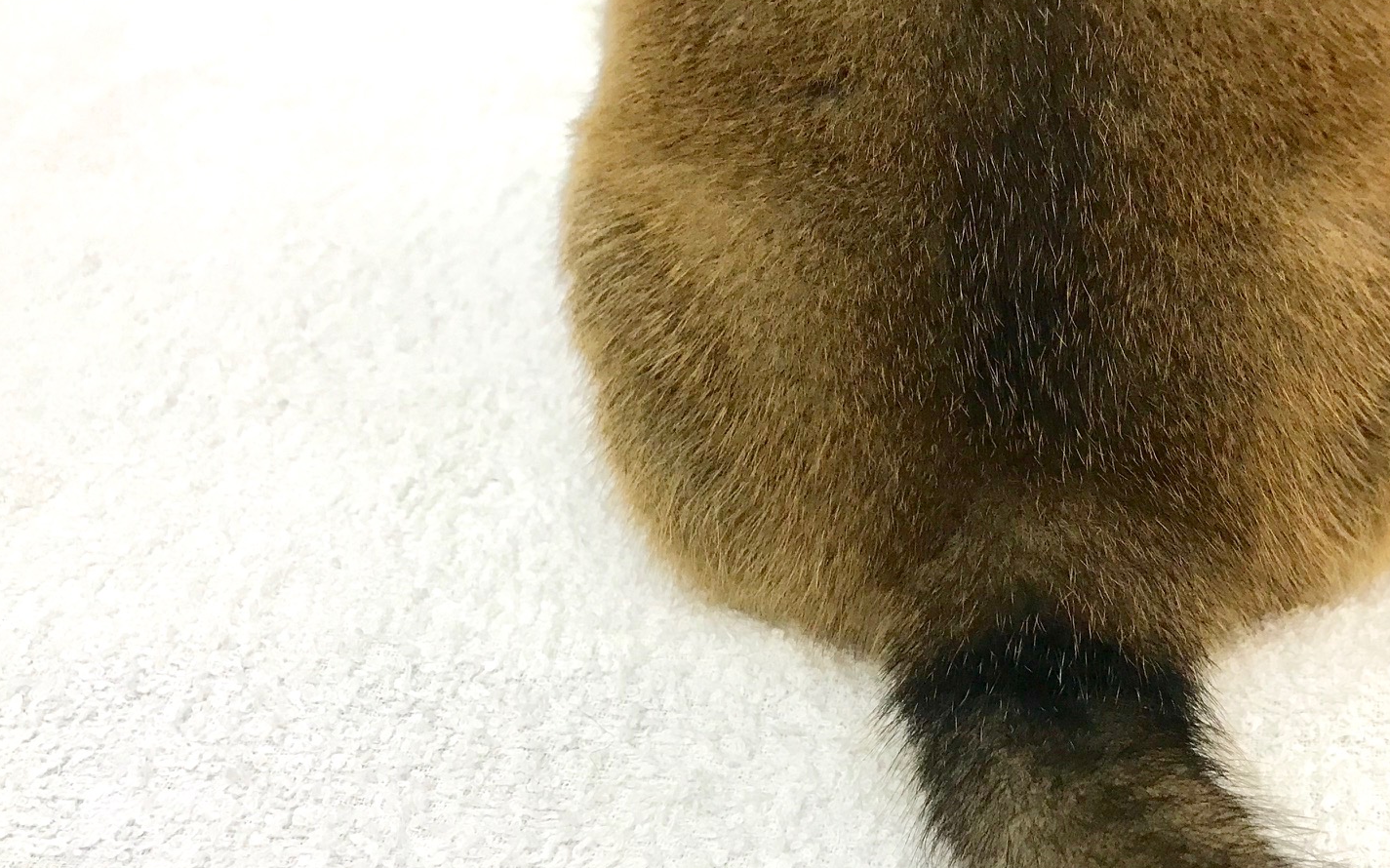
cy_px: 493
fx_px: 1591
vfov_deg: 30.5
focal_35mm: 42
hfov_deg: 46.2
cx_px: 962
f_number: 1.8
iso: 32
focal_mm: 3.99
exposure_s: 1/33
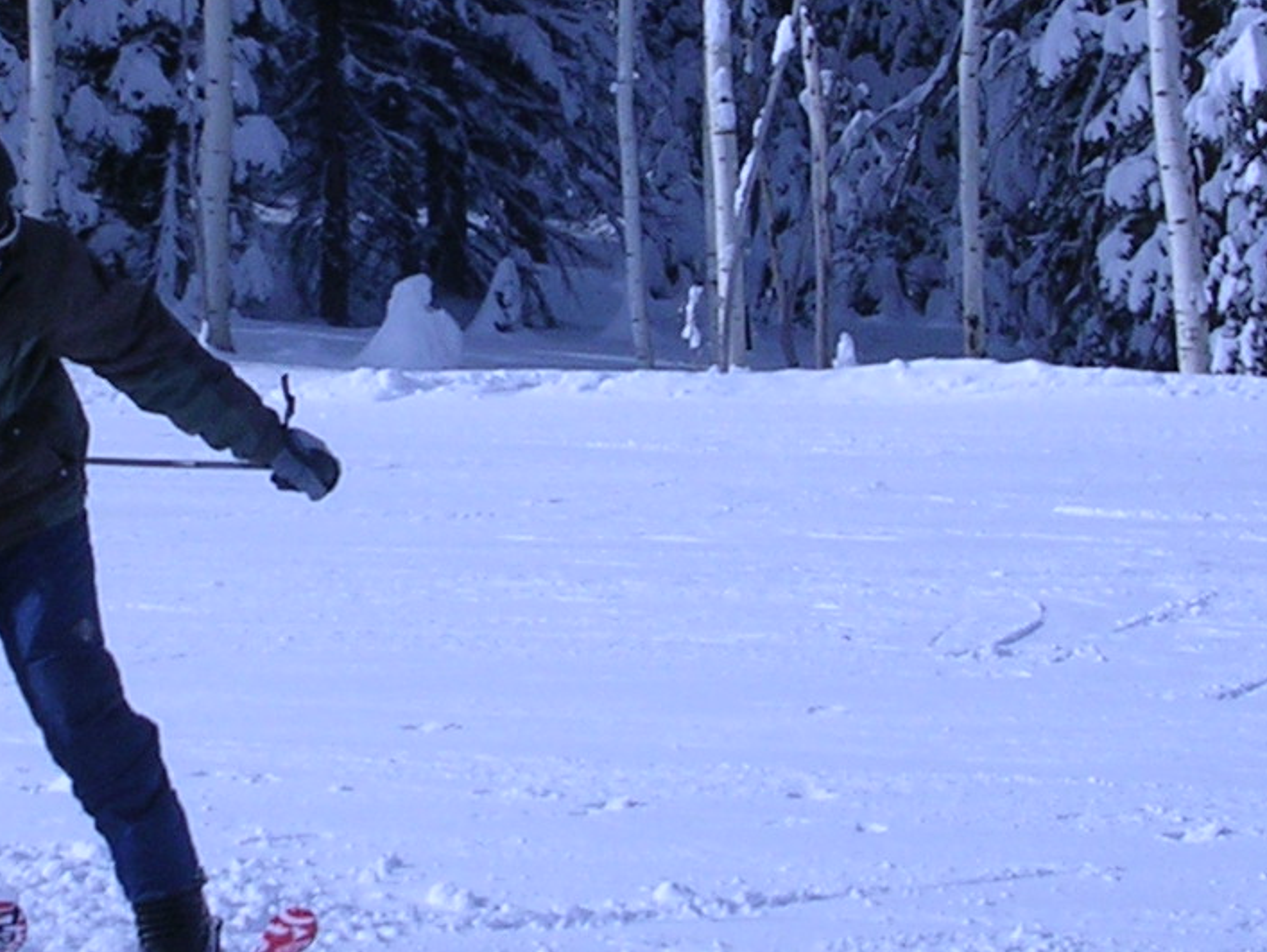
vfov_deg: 13.4
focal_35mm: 110
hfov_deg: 17.8
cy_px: 134
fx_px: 4028
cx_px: 332
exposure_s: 1/813
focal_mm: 5.8
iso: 50
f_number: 5.6
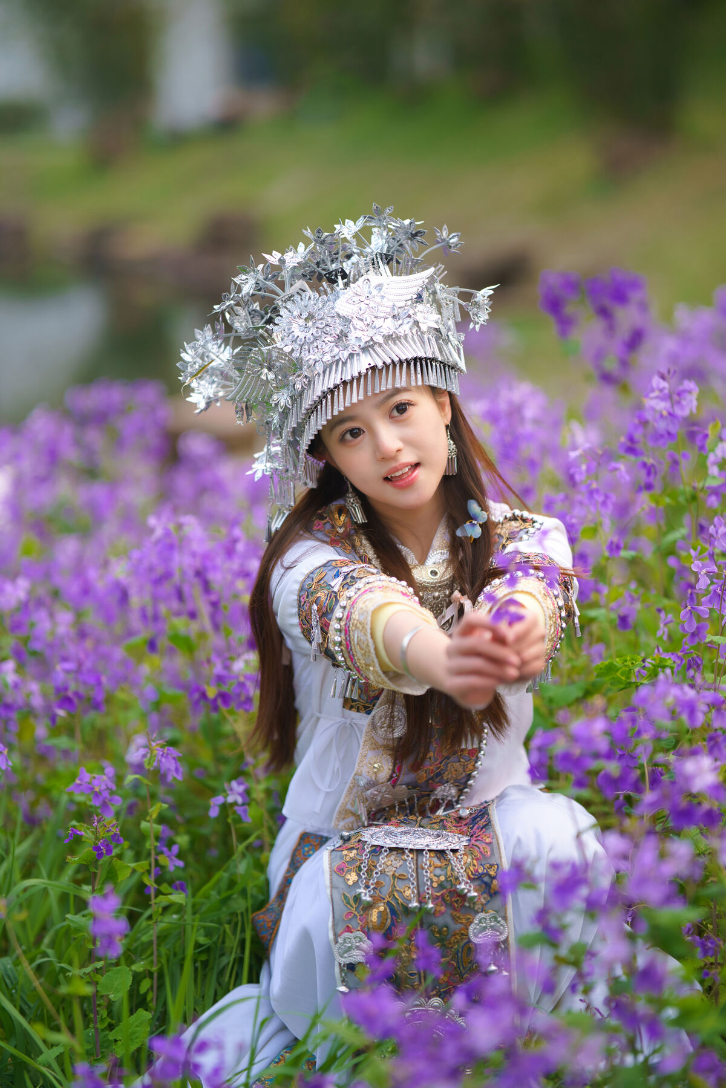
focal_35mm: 85
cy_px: 544
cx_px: 363
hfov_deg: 16.1
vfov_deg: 23.9
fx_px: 2570
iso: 100
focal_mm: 85
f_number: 1.4
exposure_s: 1/1250
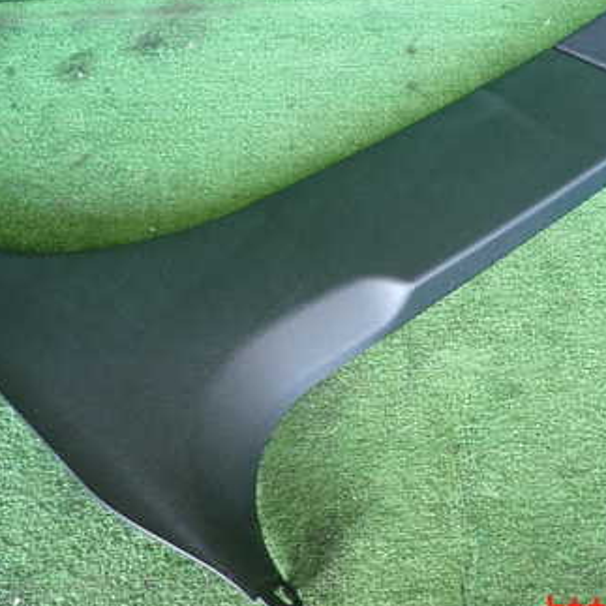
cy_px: 216
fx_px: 812
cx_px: 407
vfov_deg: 40.5
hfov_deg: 40.4
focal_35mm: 41
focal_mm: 4.5
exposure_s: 1/50
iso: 200
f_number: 2
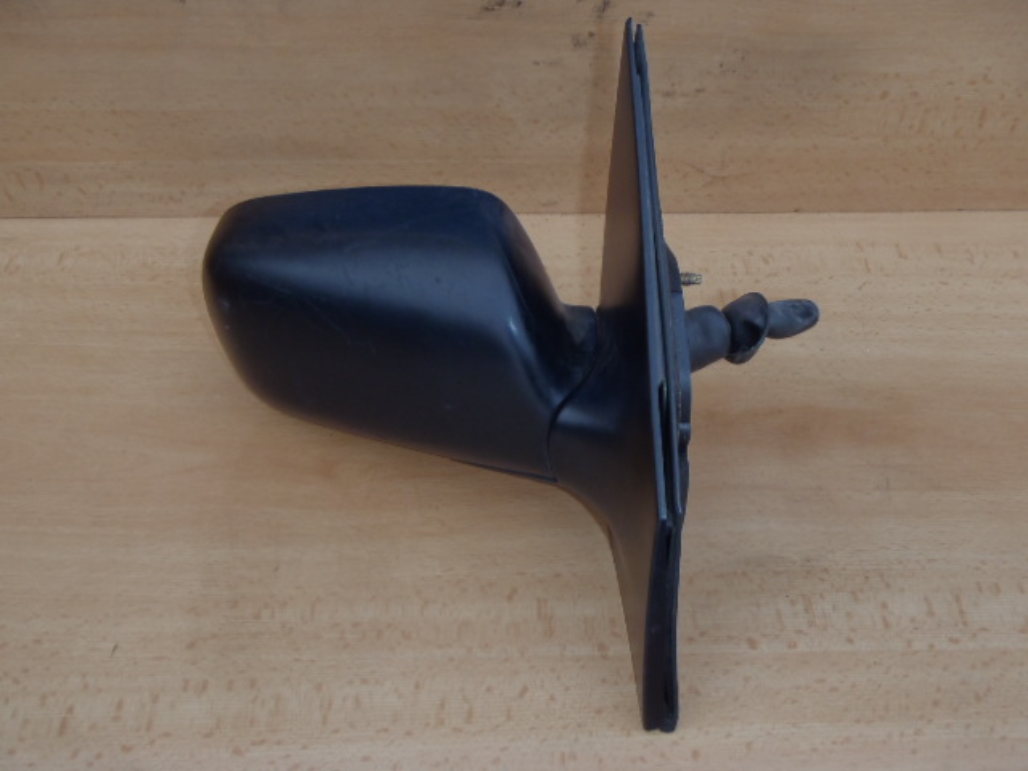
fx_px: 1128
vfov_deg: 37.7
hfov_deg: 49.0
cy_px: 386
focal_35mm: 38
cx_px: 514
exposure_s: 1/40
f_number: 4.6
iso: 100
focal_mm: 6.83
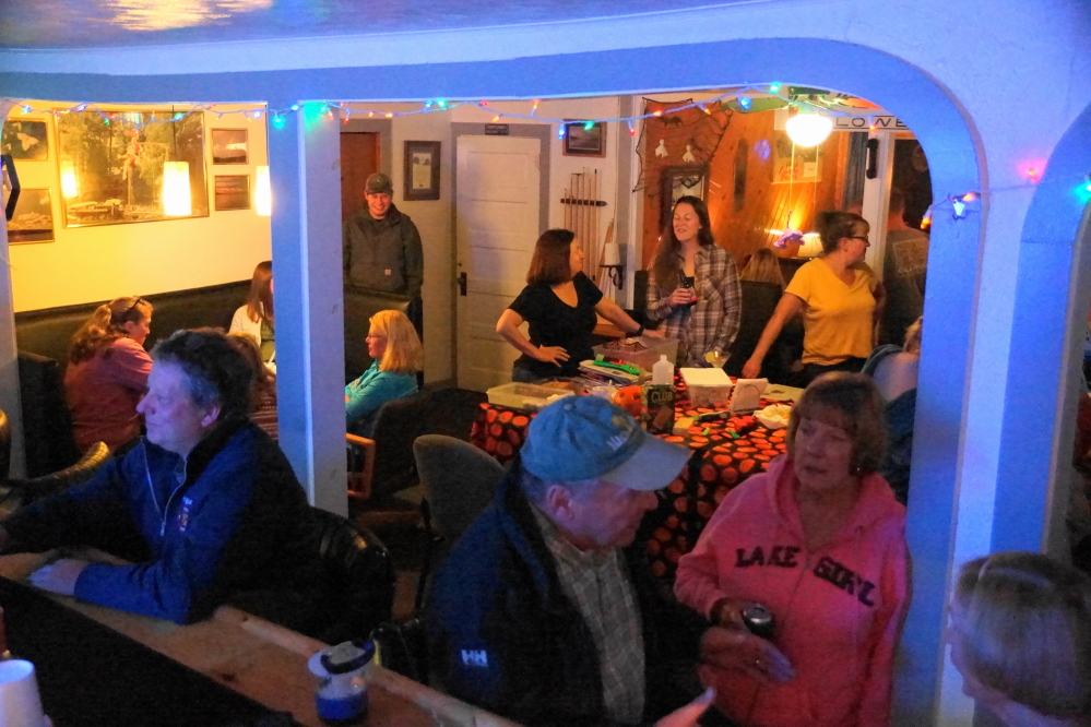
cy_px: 364
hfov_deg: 53.1
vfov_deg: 36.9
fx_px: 1091
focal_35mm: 36
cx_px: 546
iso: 10000
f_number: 4
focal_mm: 24
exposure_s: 1/60
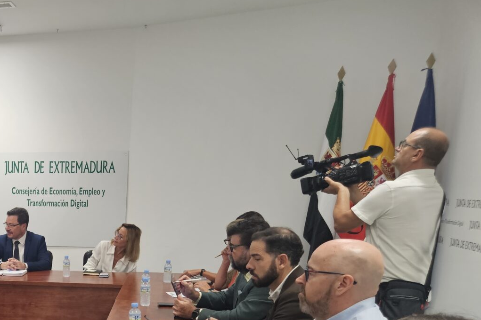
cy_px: 310
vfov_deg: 28.3
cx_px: 33
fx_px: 601
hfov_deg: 39.8
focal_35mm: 45
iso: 200
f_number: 1.8
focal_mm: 5.4
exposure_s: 1/190
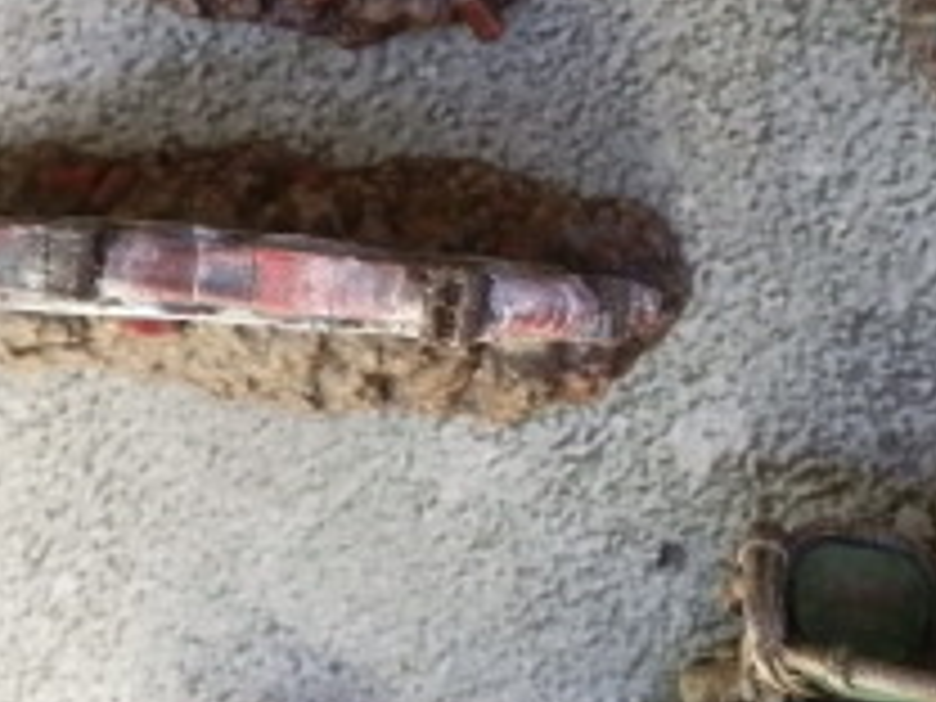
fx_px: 1947
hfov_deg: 26.8
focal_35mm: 72
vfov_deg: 20.4
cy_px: 234
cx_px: 666
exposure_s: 1/80
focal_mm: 5
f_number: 3.1
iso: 400
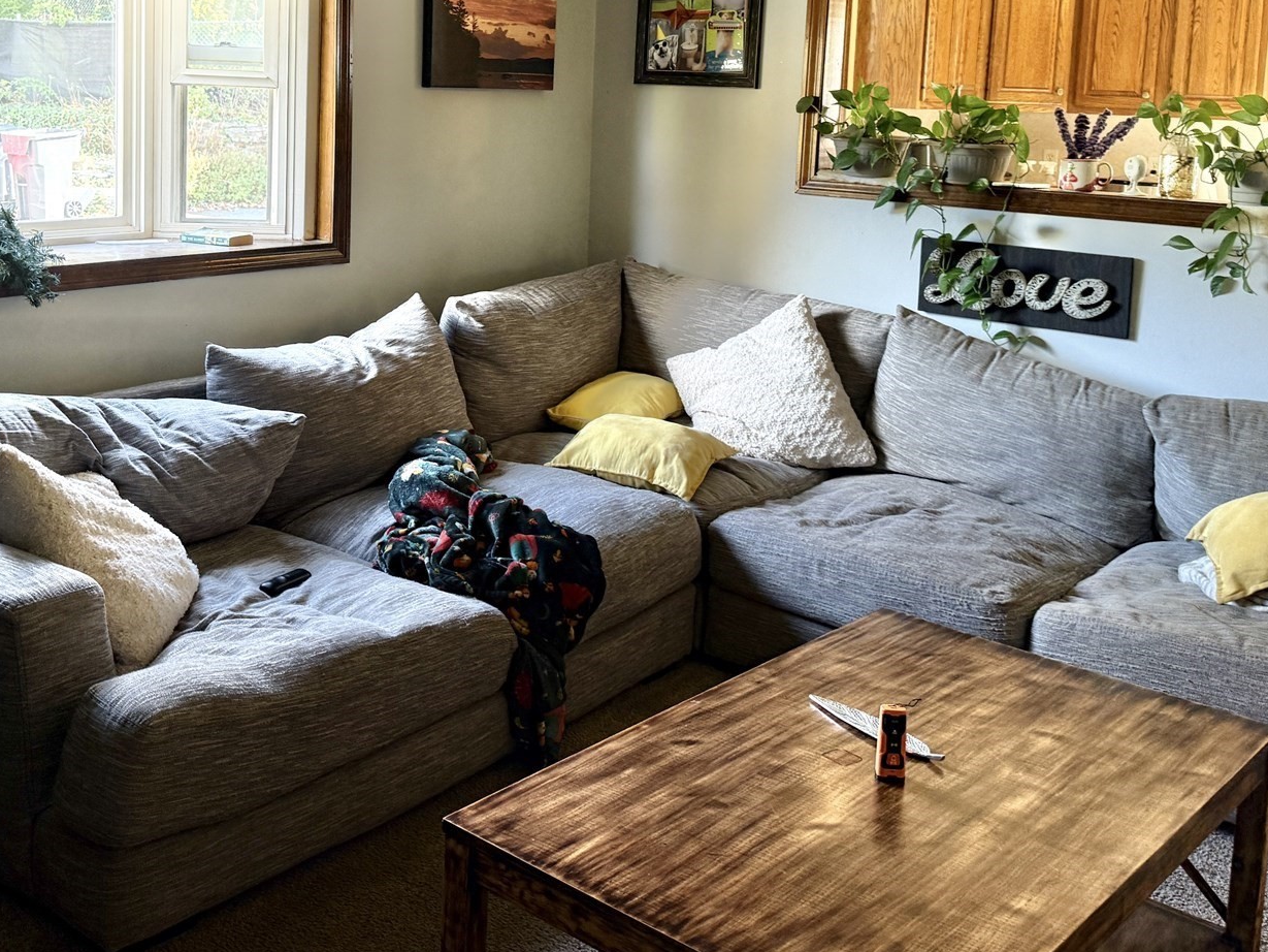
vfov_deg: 35.1
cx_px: 508
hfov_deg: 46.5
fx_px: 1465
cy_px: 229
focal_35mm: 40
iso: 200
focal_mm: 6.76
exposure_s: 1/60
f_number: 1.78
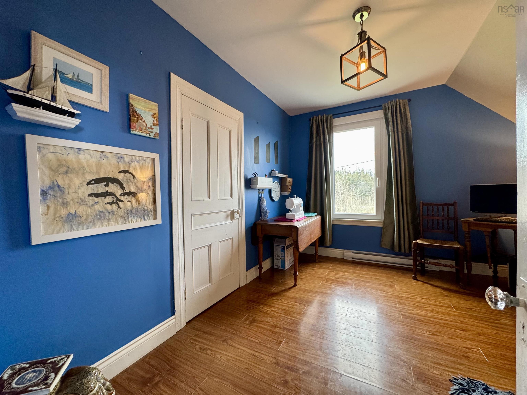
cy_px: 198
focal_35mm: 14
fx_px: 213
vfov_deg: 85.7
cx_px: 264
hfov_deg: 102.1
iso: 250
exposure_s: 1/120
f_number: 2.2
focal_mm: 2.22
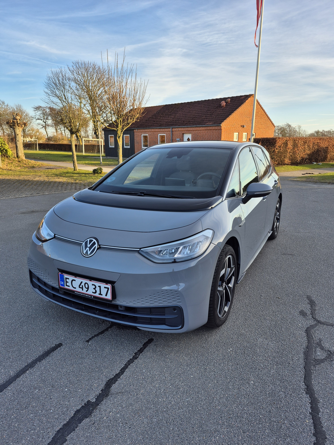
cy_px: 222
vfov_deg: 73.9
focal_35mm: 23
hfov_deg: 58.9
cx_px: 167
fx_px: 296
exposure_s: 1/415
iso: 25
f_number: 1.8
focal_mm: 5.4
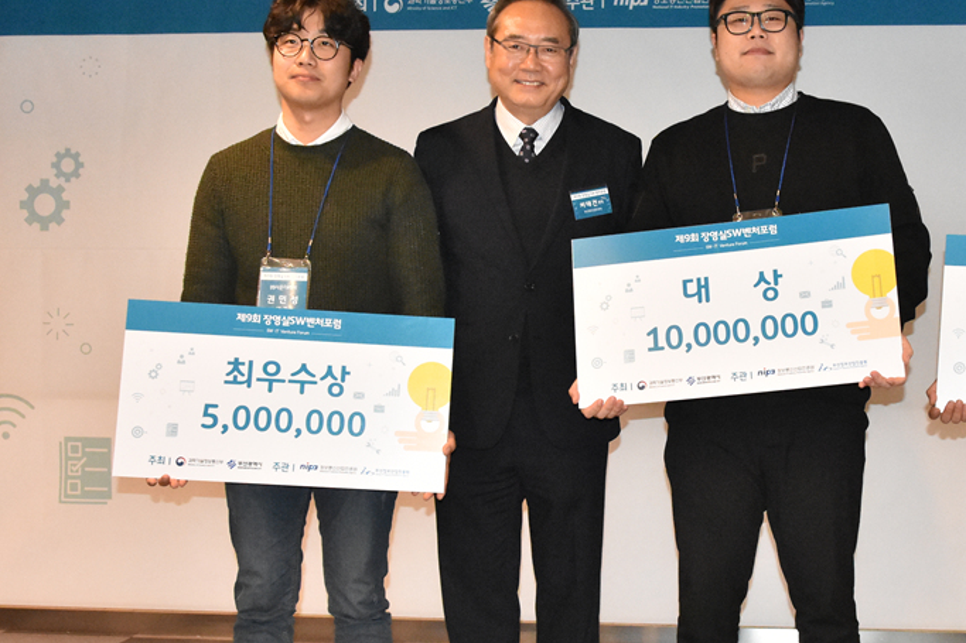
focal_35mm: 58
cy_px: 312
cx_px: 690
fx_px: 1556
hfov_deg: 34.0
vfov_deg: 23.4
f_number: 5
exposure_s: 1/250
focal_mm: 22
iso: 6400
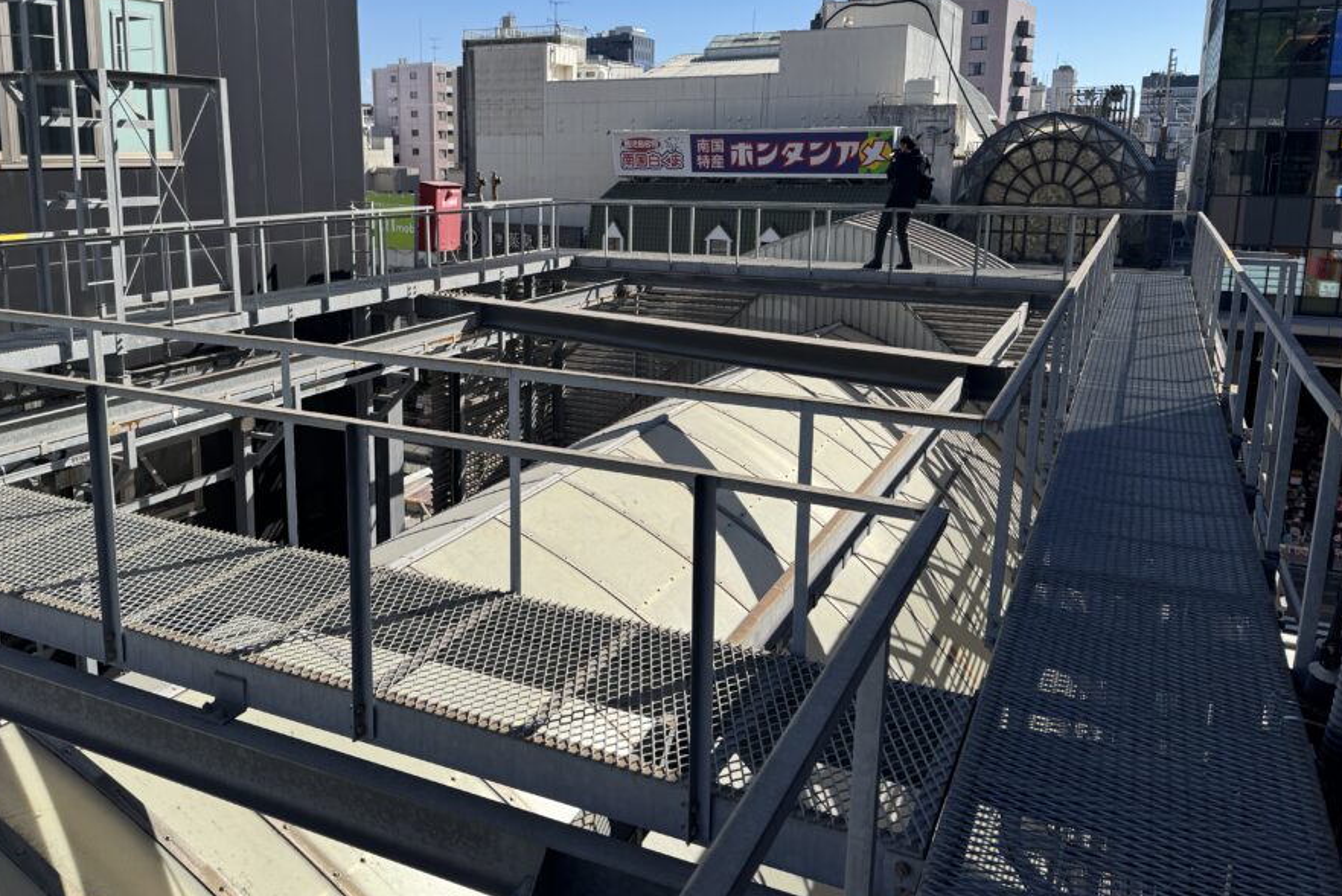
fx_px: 1081
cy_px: 347
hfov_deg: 63.3
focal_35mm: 29
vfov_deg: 44.7
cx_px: 570
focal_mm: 6.76
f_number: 1.78
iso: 80
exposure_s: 1/4608
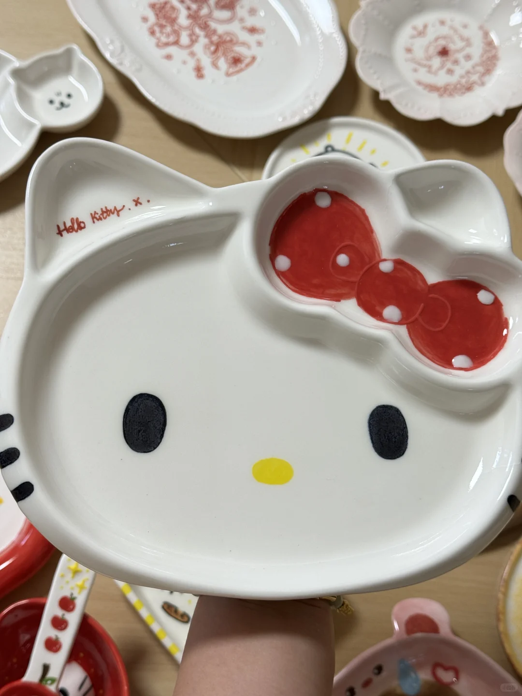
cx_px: 261
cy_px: 348
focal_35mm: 48
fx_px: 965
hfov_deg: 30.3
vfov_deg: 39.7
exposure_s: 1/50
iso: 64
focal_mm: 6.76
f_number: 1.78
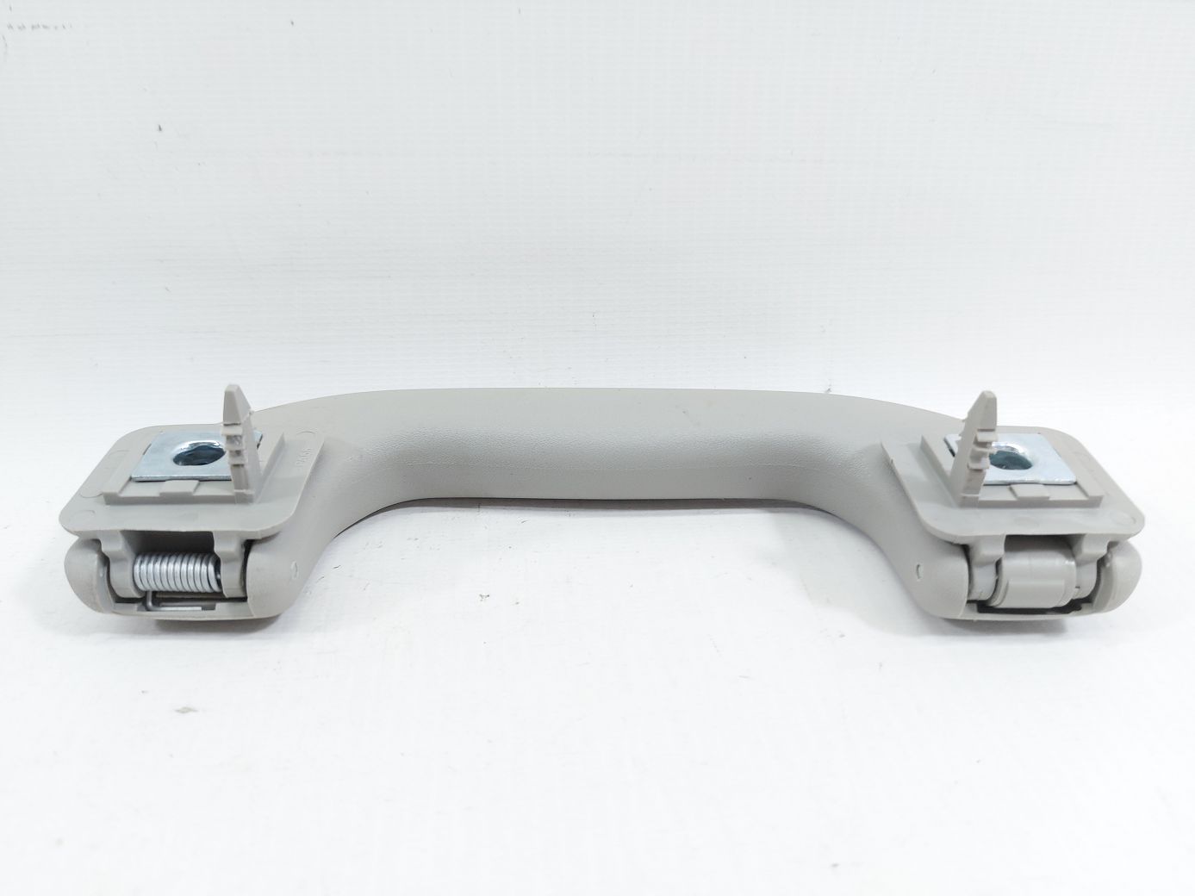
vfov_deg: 56.8
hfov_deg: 71.6
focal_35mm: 24
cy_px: 448
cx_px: 598
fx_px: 828
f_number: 1.8
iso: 50
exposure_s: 1/50
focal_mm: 5.23
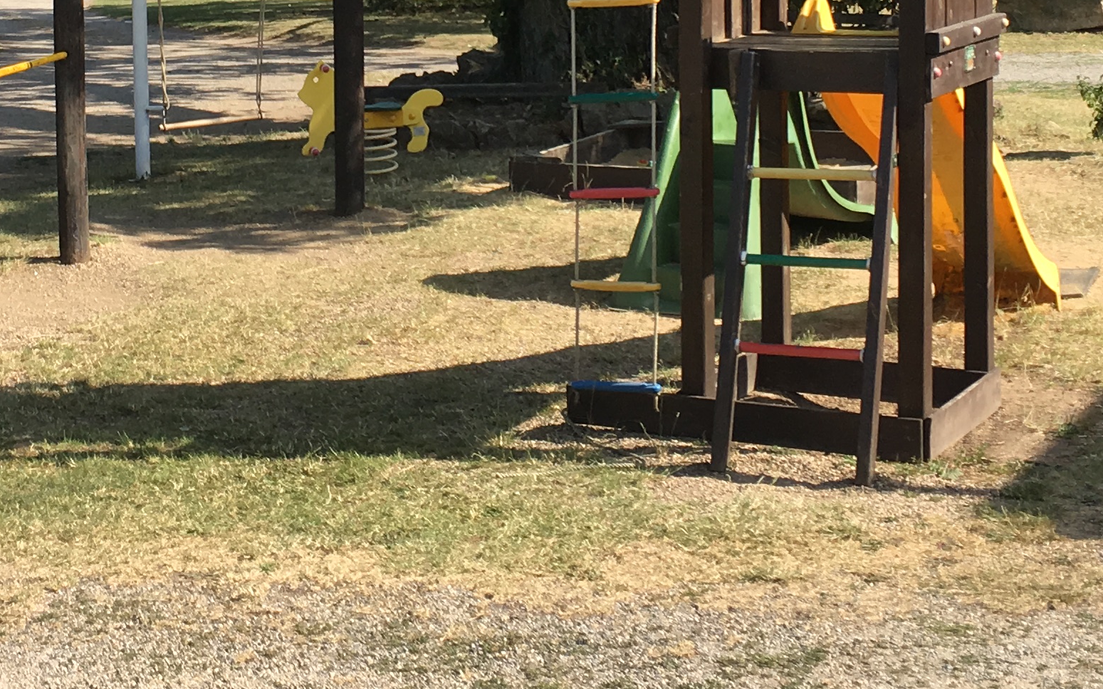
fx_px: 2405
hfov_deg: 25.8
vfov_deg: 15.8
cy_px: -98
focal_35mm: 80
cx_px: 420
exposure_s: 1/845
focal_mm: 4.15
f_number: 2.2
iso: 25
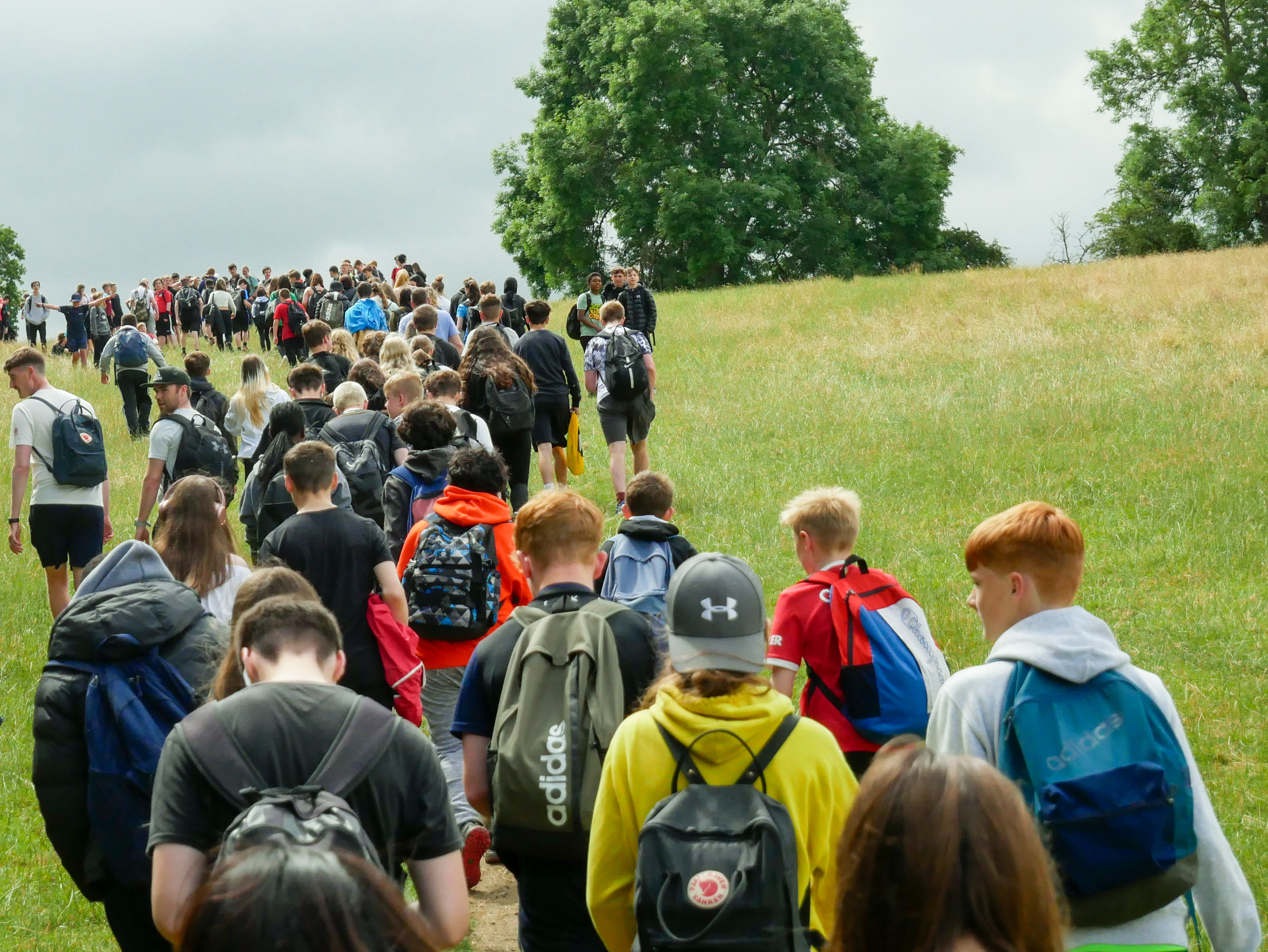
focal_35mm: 92
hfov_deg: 21.3
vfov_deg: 16.1
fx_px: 3371
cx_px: 533
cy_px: 369
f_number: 5.2
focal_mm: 35
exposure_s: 1/4000
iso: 800
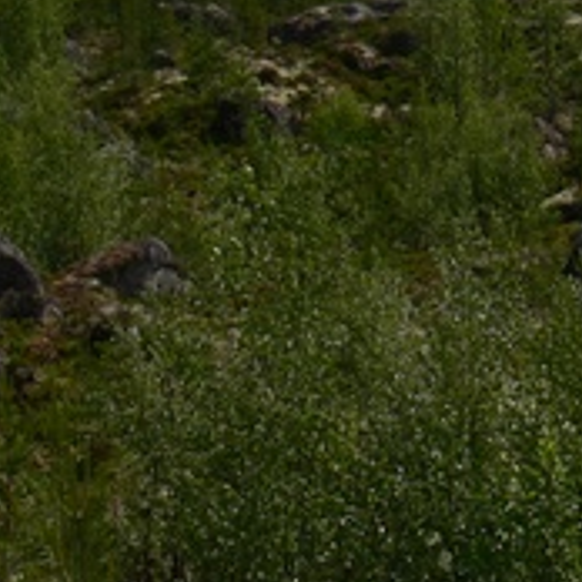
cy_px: -274
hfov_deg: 11.7
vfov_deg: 11.9
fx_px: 2682
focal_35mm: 141
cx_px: 963
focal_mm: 7.4
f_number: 5.6
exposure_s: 1/160
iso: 80
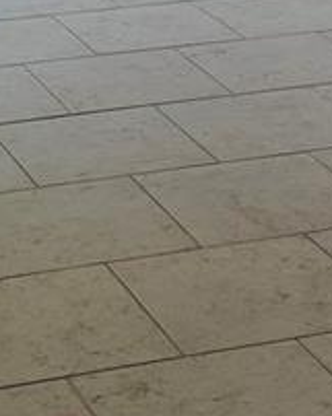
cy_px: -140
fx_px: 1859
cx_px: 52
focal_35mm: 151
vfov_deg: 12.4
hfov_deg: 10.2
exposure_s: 1/675
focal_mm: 5.96
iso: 50
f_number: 1.6
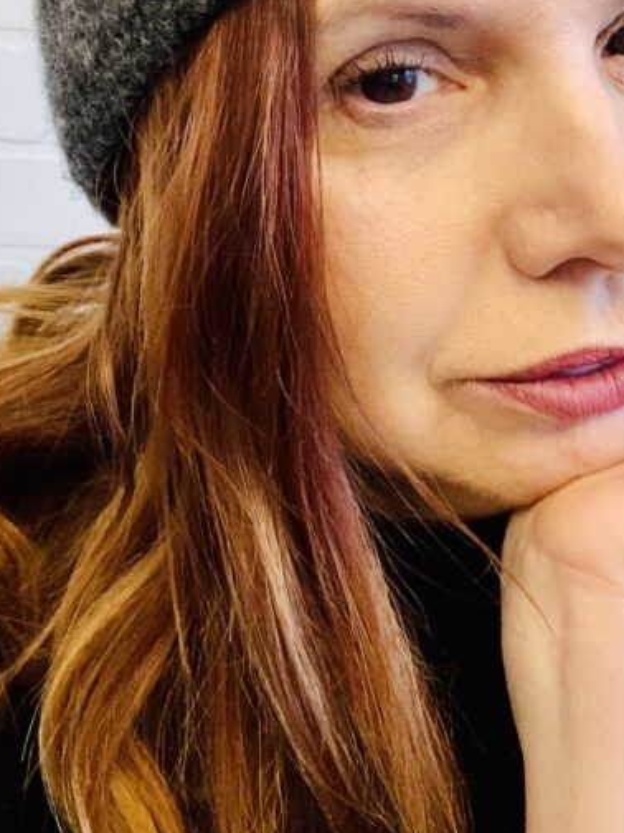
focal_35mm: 65
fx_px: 1562
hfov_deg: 22.6
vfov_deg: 28.4
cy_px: 46
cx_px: 332
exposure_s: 1/60
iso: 160
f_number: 2.2
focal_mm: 2.87
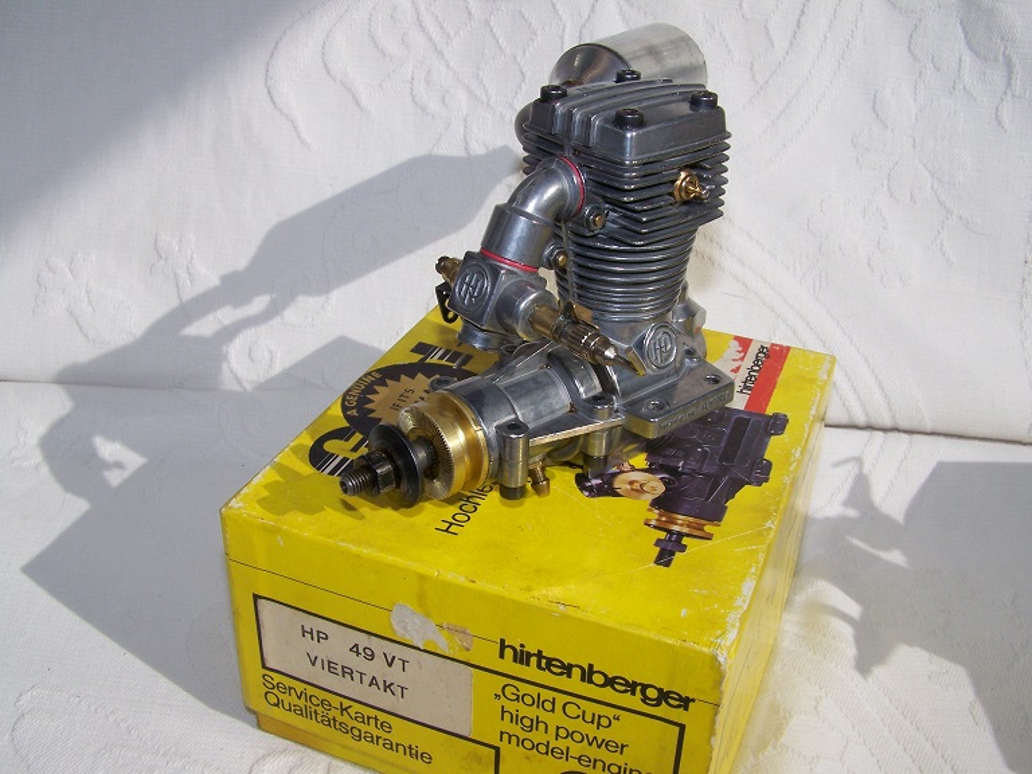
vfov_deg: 37.7
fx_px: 1133
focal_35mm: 38
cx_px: 516
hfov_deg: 49.0
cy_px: 387
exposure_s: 1/800
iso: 64
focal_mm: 6.3
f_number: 5.6
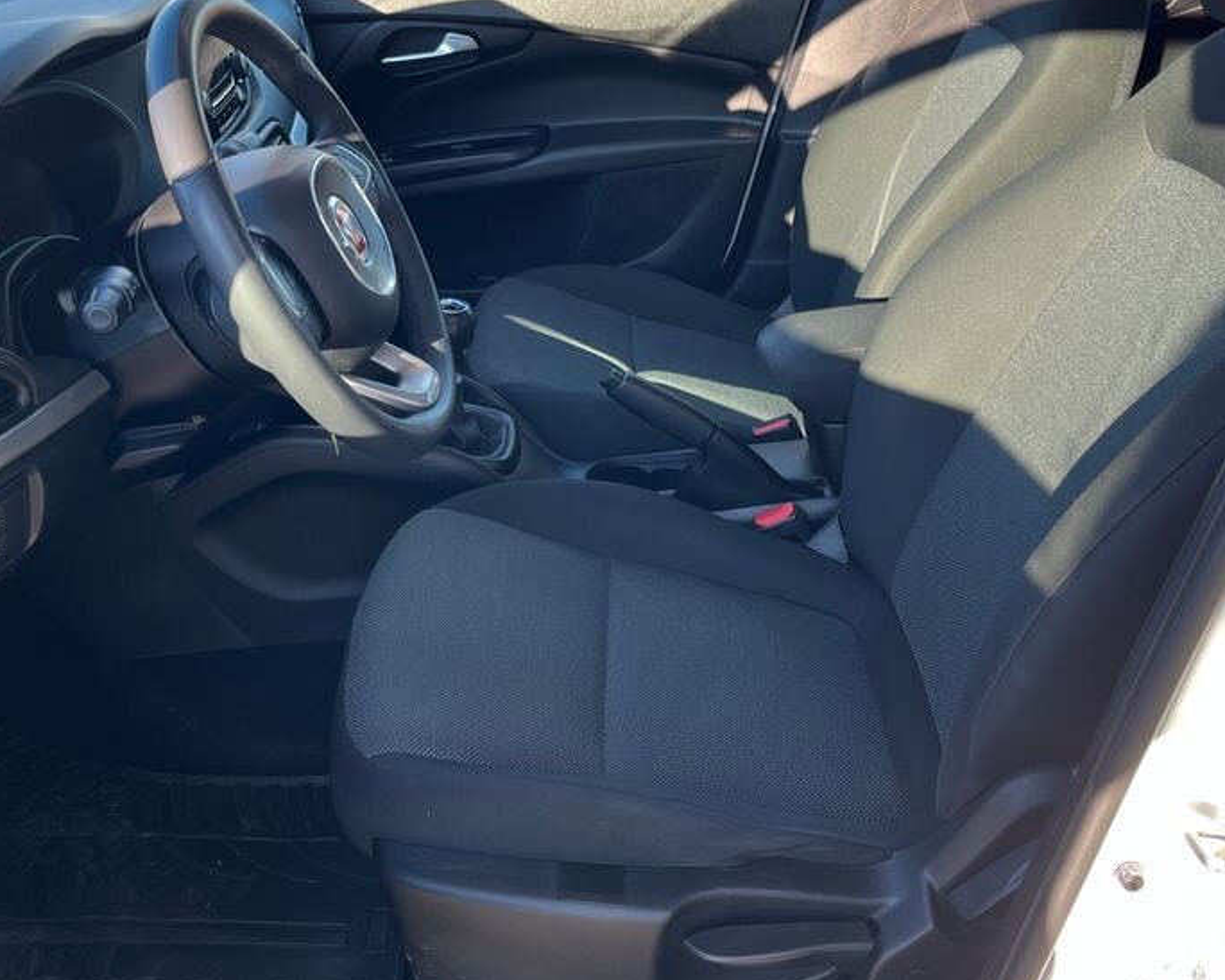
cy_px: 401
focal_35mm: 38
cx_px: 623
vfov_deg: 39.0
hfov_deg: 47.9
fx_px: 1378
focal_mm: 5.1
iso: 32
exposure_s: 1/132
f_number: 1.6
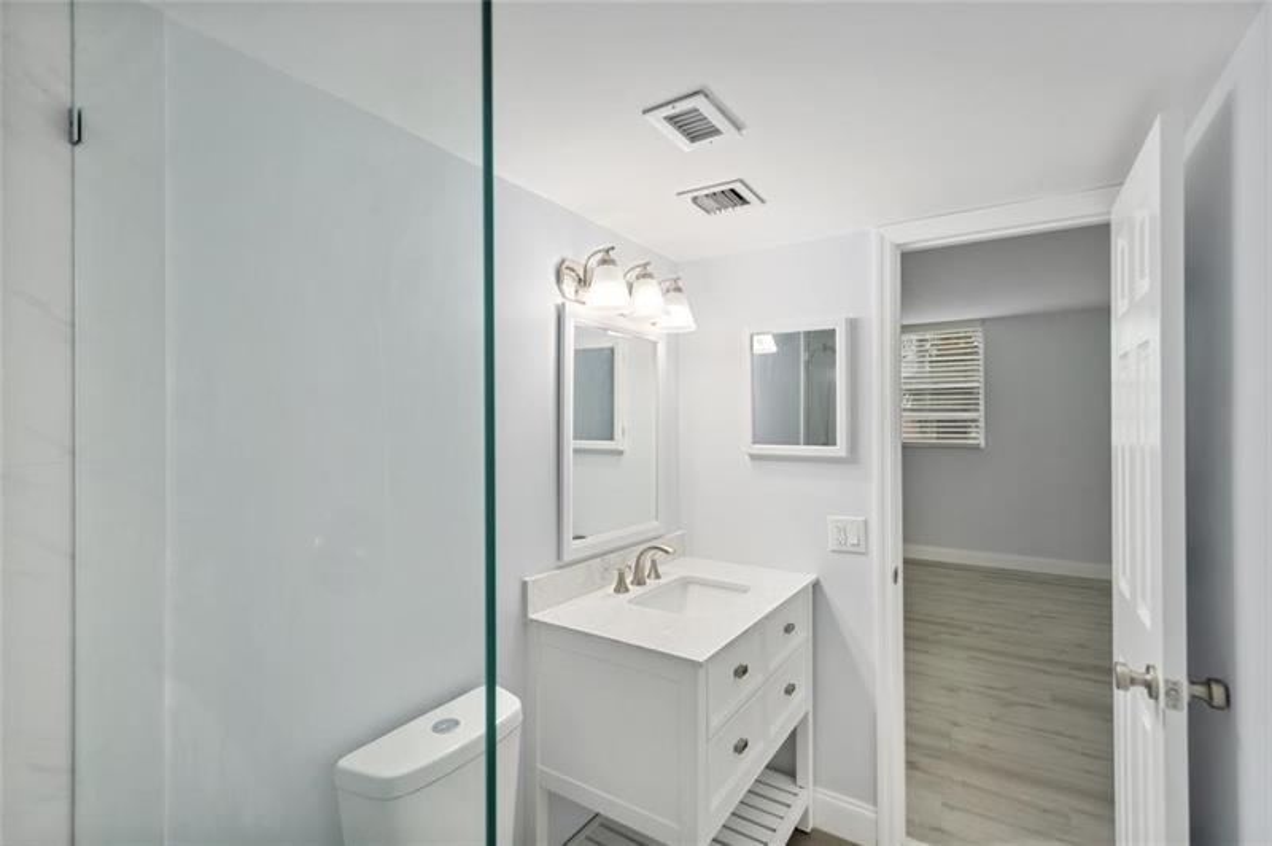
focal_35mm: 15
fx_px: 530
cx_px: 636
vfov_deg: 77.2
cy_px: 423
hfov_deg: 100.4
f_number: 4
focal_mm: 10
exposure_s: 1/200
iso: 200
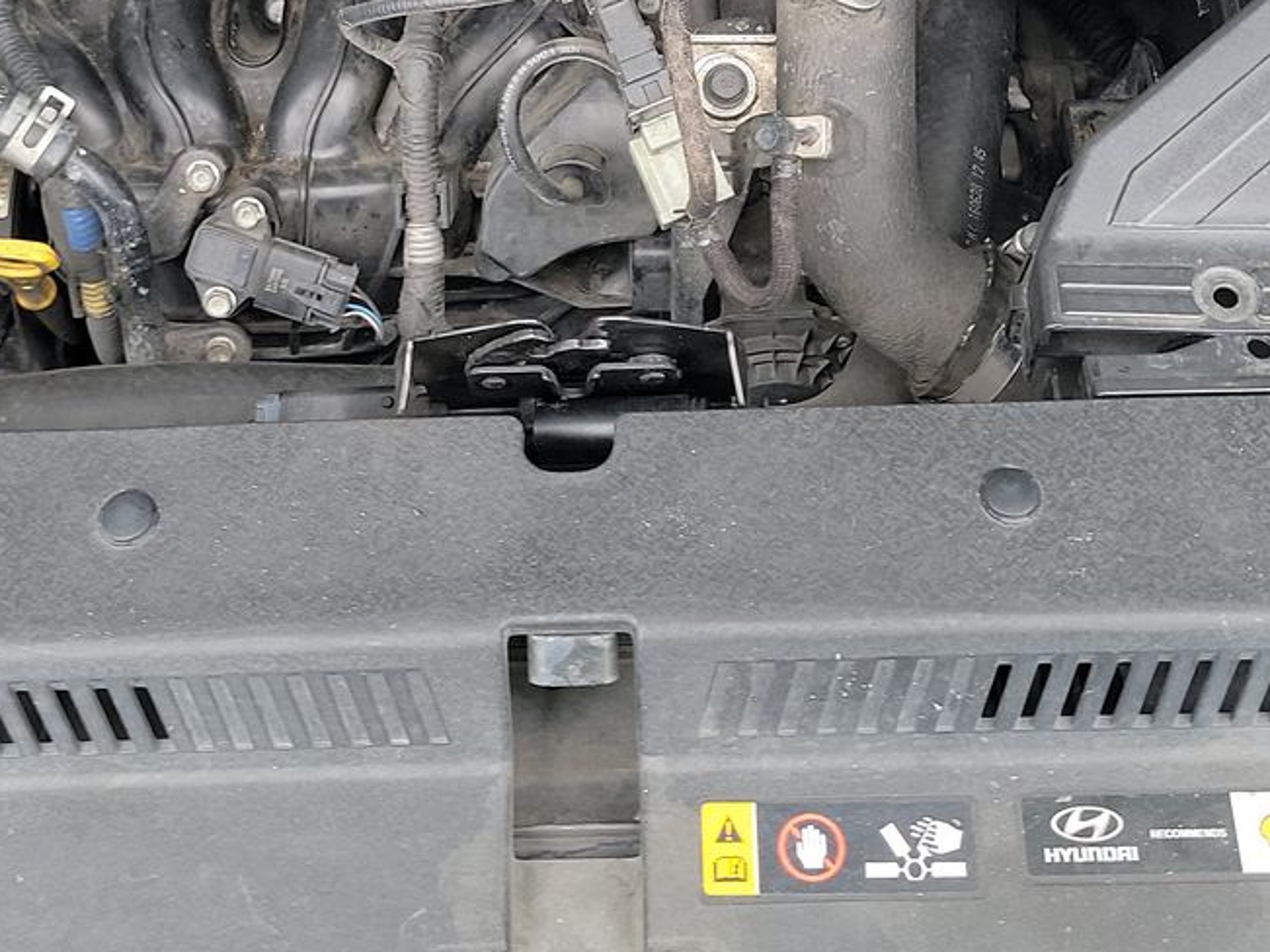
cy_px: 37
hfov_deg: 32.6
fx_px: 2164
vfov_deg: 23.9
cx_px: 538
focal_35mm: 59
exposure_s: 1/59
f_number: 1.8
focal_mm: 6.7
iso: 95
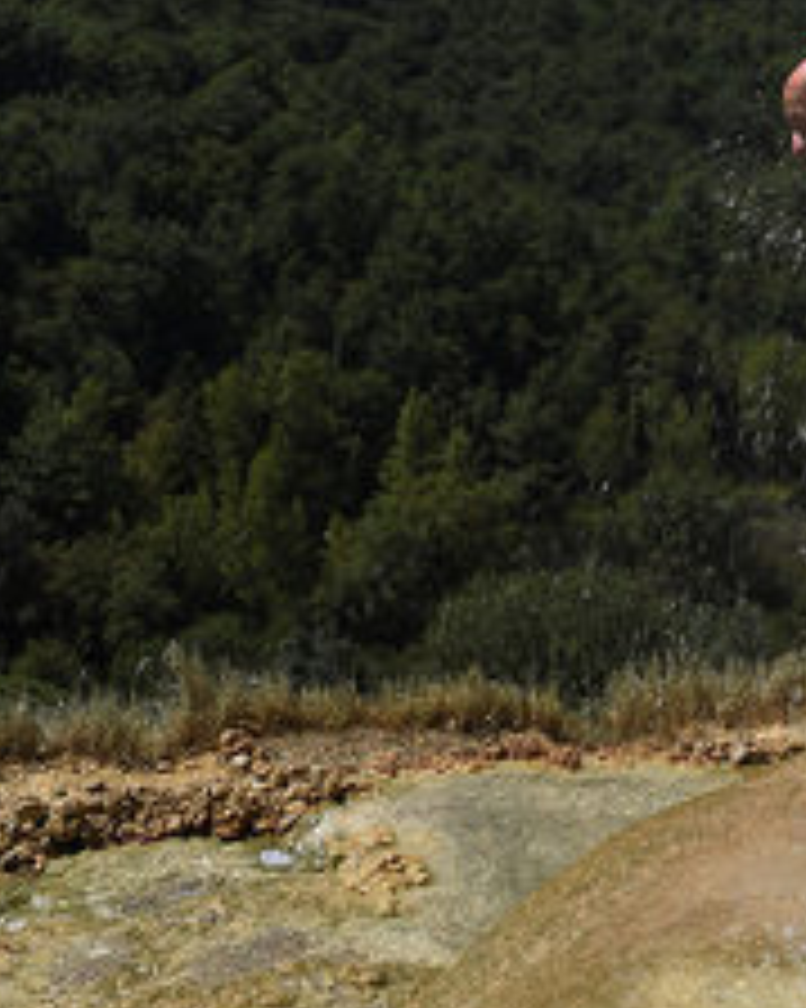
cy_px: -171
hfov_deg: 21.4
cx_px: 865
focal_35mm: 68
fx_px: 2029
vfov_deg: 25.4
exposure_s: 1/200
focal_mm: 18
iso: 125
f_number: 11
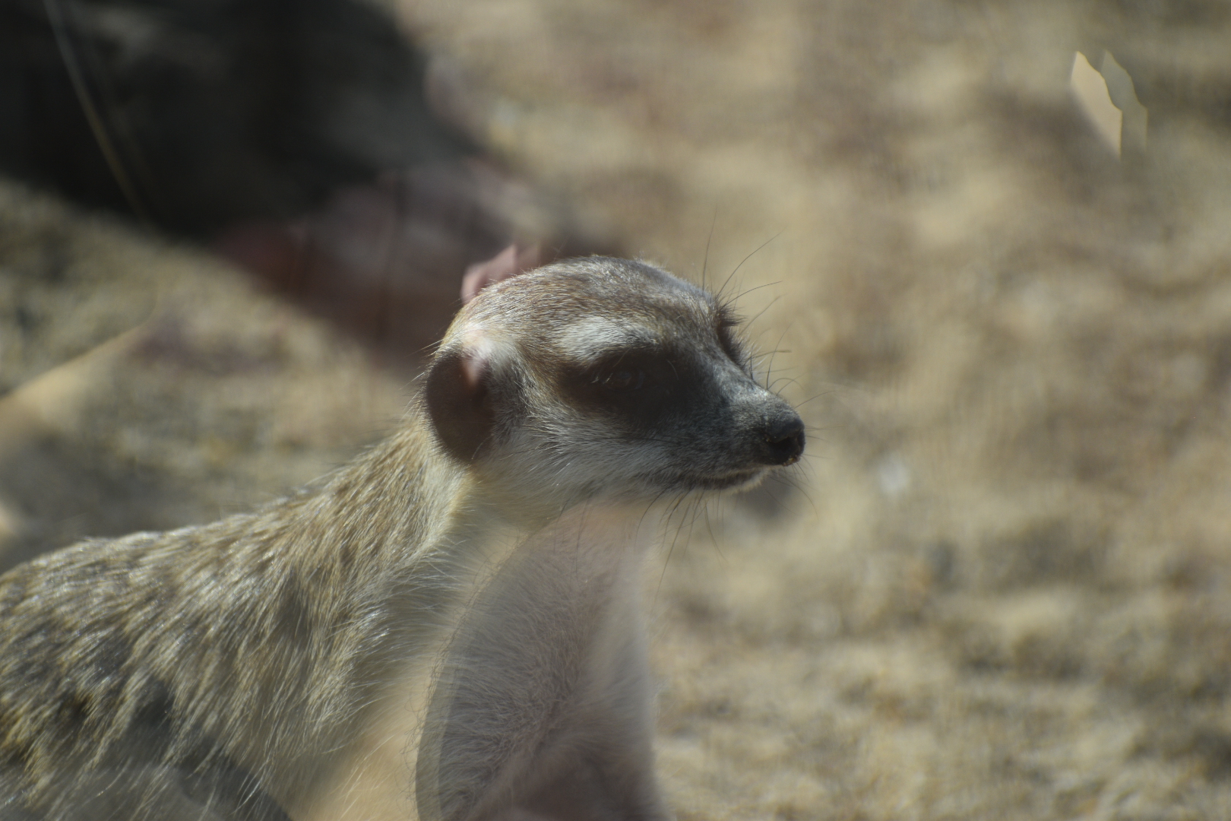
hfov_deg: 4.6
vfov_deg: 3.1
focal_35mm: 450
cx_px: 616
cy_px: 410
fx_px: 15386
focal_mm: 300
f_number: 6.3
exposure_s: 1/640
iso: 200
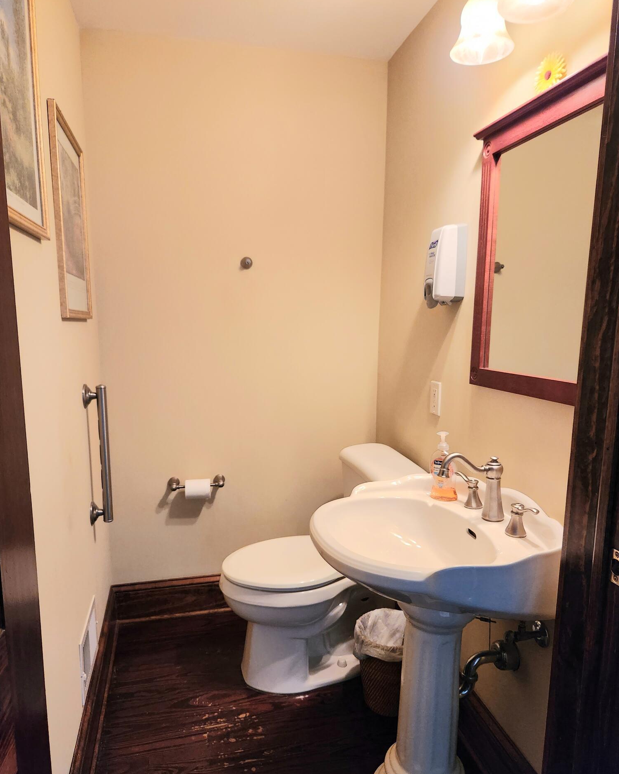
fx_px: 550
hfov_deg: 58.8
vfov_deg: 70.2
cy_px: 409
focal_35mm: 24
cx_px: 309
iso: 500
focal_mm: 5.4
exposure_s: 1/120
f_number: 1.8
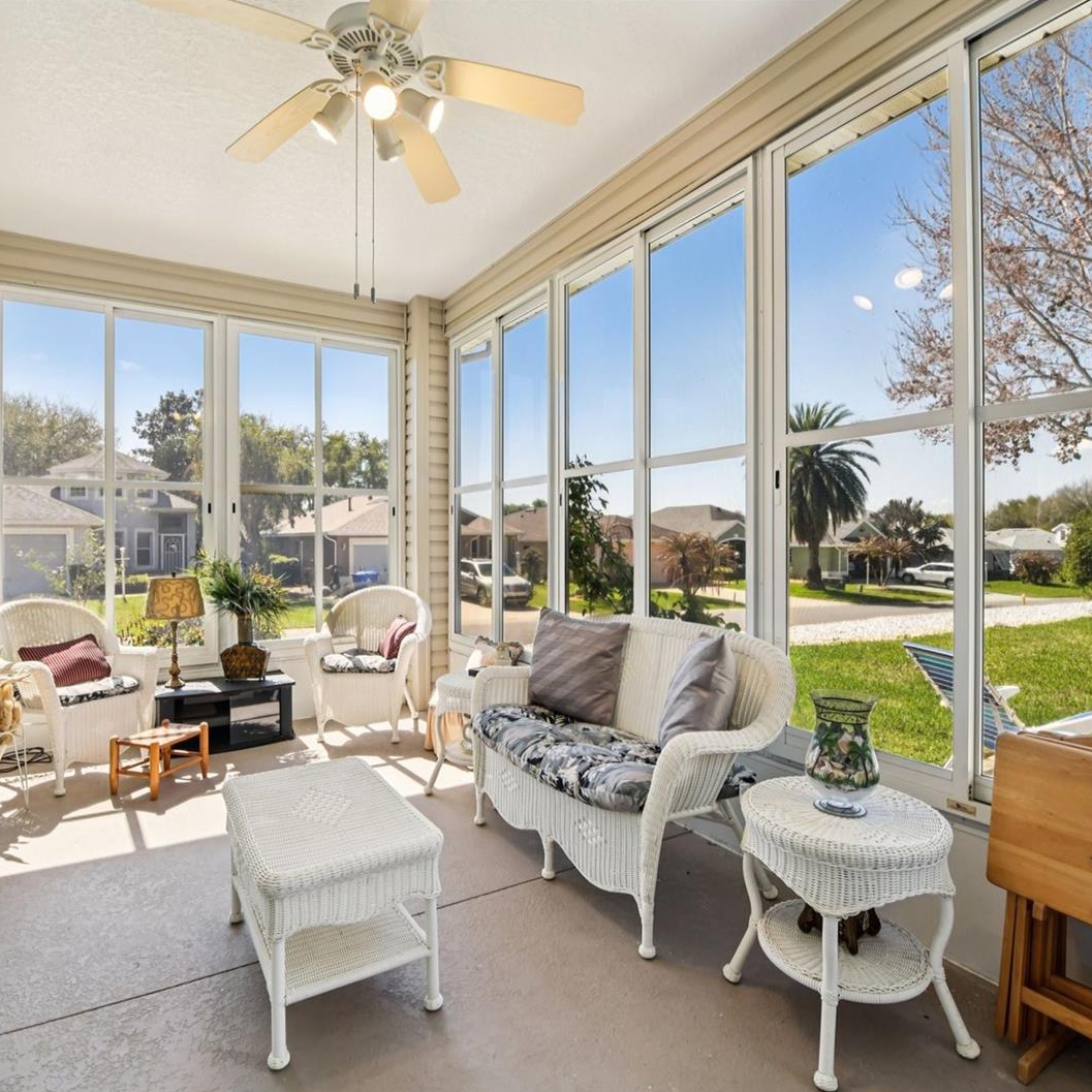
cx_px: 520
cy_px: 544
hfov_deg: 80.7
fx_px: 642
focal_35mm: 18
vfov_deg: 80.7
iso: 400
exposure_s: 1/60
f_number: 8
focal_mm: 14
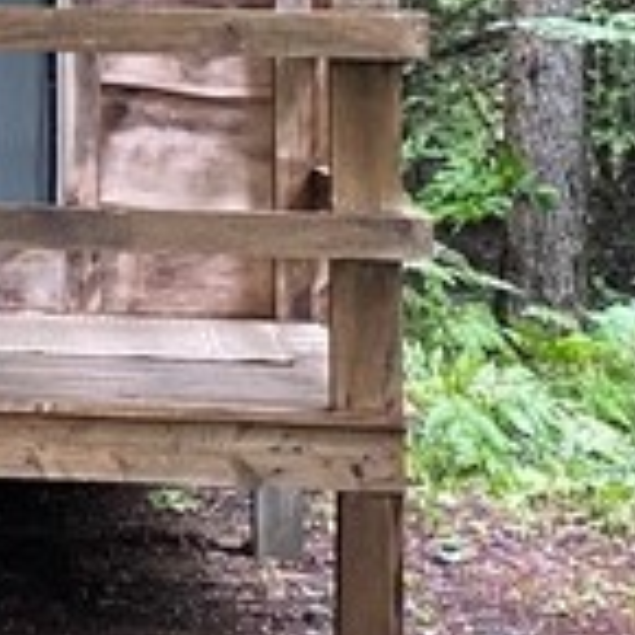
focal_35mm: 162
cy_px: -193
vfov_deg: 10.5
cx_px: -692
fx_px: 3362
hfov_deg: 9.9
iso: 200
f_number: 1.8
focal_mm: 4.25
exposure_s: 1/60
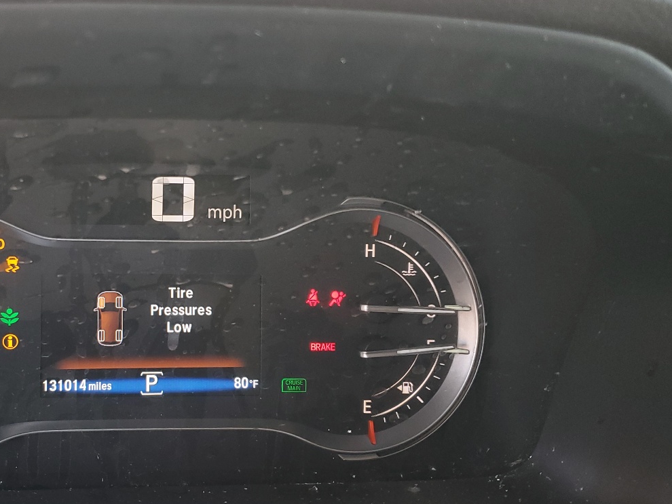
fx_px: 816
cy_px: 254
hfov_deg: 43.0
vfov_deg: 34.4
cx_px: 147
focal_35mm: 42
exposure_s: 1/120
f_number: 1.5
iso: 67
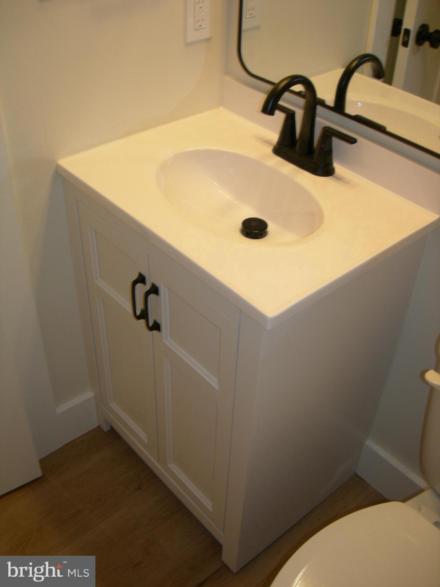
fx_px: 610
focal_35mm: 36
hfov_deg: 39.7
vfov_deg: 51.4
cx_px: 220
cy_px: 294
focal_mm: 7.5
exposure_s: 1/30
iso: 64
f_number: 2.7
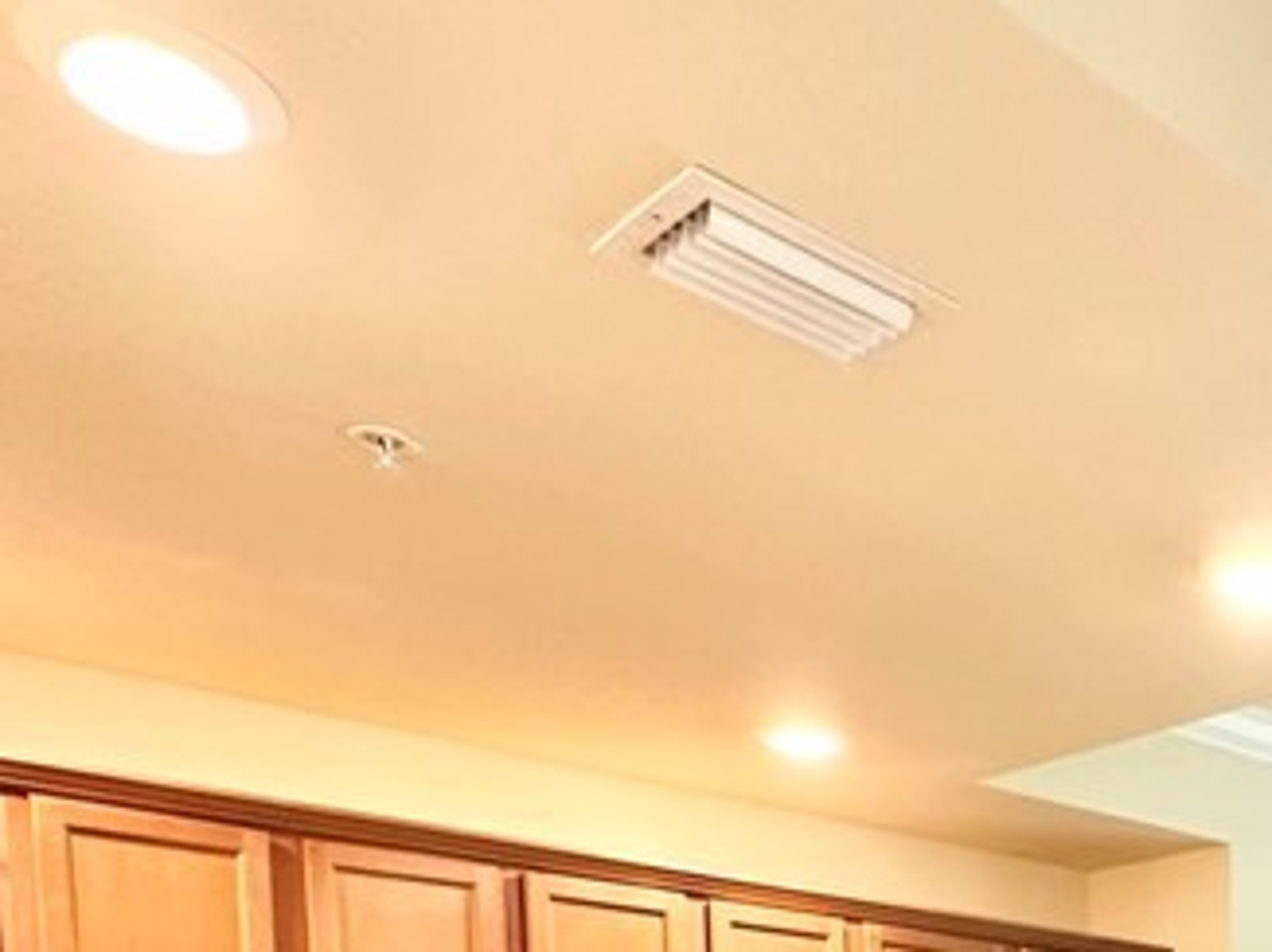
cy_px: 1342
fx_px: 1616
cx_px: 1366
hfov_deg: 36.9
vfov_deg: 26.1
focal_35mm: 44
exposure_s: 1/60
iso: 250
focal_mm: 2.22
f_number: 2.2
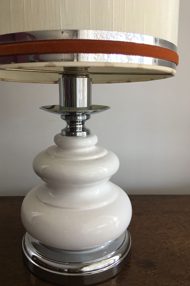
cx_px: 83
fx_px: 245
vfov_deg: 60.3
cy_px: 143
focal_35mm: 31
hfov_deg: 42.2
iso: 32
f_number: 2.2
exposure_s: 1/33
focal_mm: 4.15
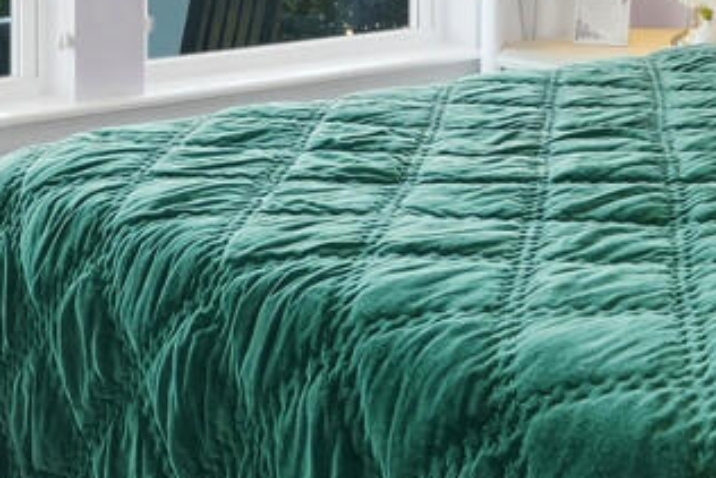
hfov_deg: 24.8
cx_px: 537
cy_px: -200
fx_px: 1612
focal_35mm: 81
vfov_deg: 15.7
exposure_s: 1/4000
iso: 2500
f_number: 8
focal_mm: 16
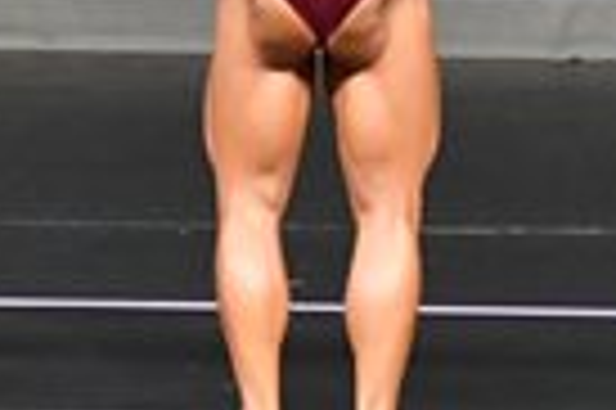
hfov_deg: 2.1
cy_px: -9
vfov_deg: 1.4
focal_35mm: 984
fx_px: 16817
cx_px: 339
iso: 5000
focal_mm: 116
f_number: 5.6
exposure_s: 1/400
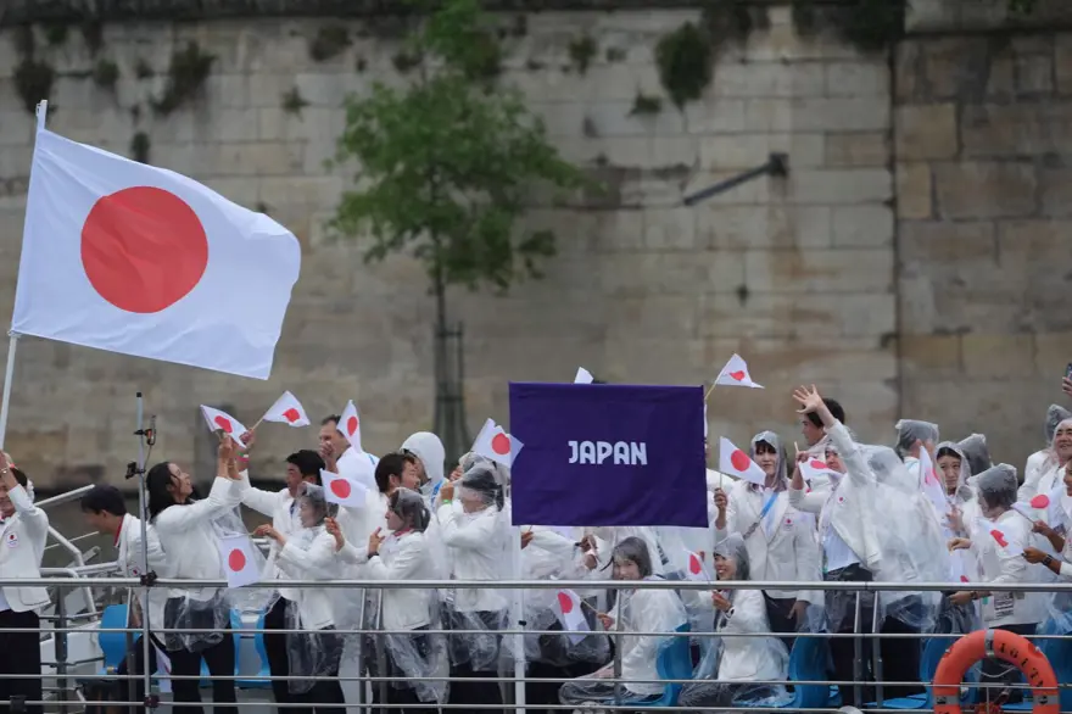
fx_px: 11906
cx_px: 536
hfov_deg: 5.2
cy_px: 357
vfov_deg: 3.4
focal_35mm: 400
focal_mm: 400
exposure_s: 1/400
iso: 1600
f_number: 4
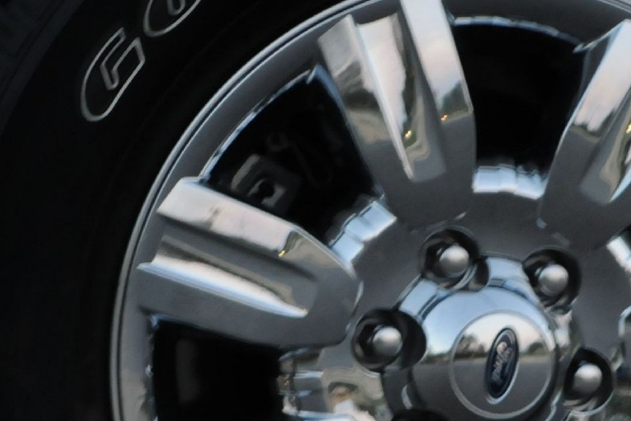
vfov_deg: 3.4
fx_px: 7186
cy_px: 368
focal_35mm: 410
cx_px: 537
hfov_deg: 5.0
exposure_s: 1/50
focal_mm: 86
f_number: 4.2
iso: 800
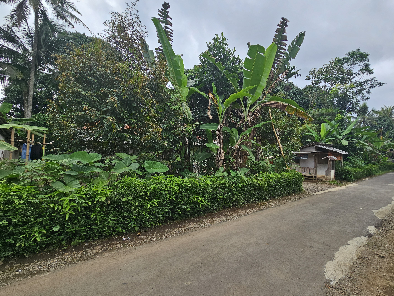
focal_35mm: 15
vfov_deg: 81.7
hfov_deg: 97.9
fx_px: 171
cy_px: 154
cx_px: 215
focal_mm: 2.2
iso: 50
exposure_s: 1/440
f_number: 2.2
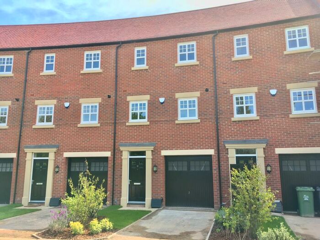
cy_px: 120
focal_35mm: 29
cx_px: 160
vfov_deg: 48.2
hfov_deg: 61.7
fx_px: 268
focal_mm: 4.15
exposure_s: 1/264
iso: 25
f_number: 2.2
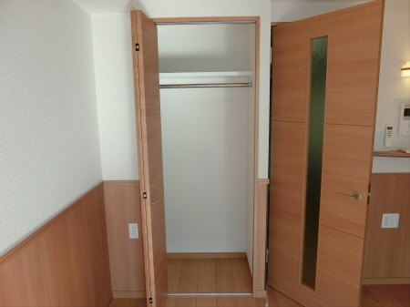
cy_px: 154
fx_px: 296
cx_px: 205
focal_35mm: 25
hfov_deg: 69.4
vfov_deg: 54.8
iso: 80
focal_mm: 5.4
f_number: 2.8
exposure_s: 1/125
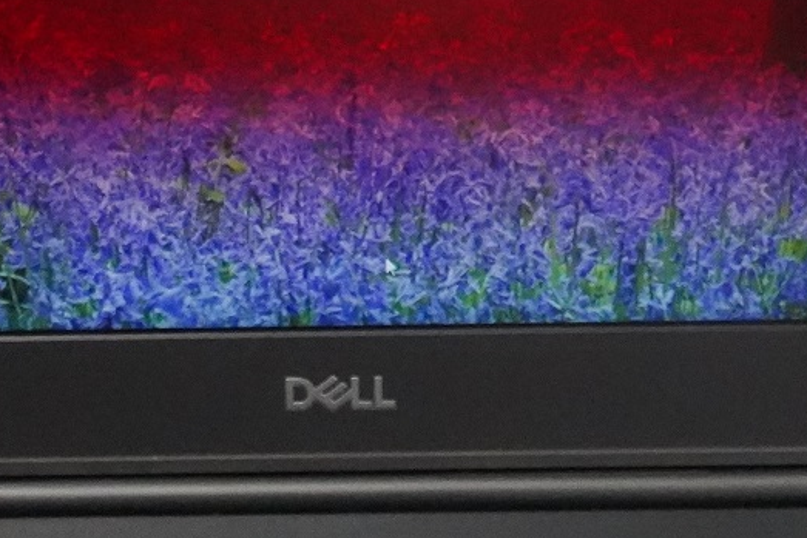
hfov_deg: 19.1
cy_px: 1007
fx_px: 2399
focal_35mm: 107
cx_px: 324
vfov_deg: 11.7
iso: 20000
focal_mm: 28
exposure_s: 1/640
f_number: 7.1
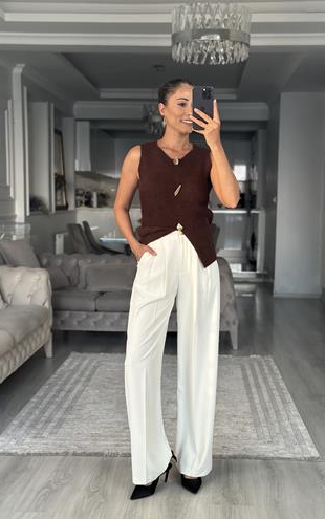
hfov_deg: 24.9
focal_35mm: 52
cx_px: 172
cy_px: 264
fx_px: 736
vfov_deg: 38.8
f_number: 1.78
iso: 125
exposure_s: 1/74
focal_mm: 6.86
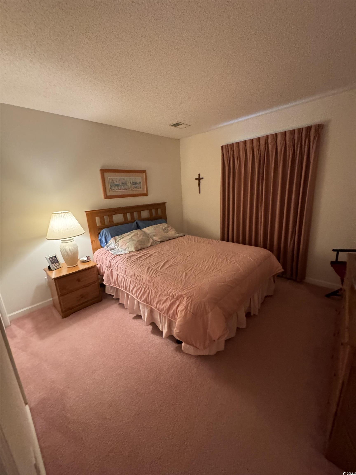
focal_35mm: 14
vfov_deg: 102.1
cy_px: 238
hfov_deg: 85.7
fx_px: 192
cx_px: 178
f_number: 2.2
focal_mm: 2.22
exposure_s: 1/60
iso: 1000
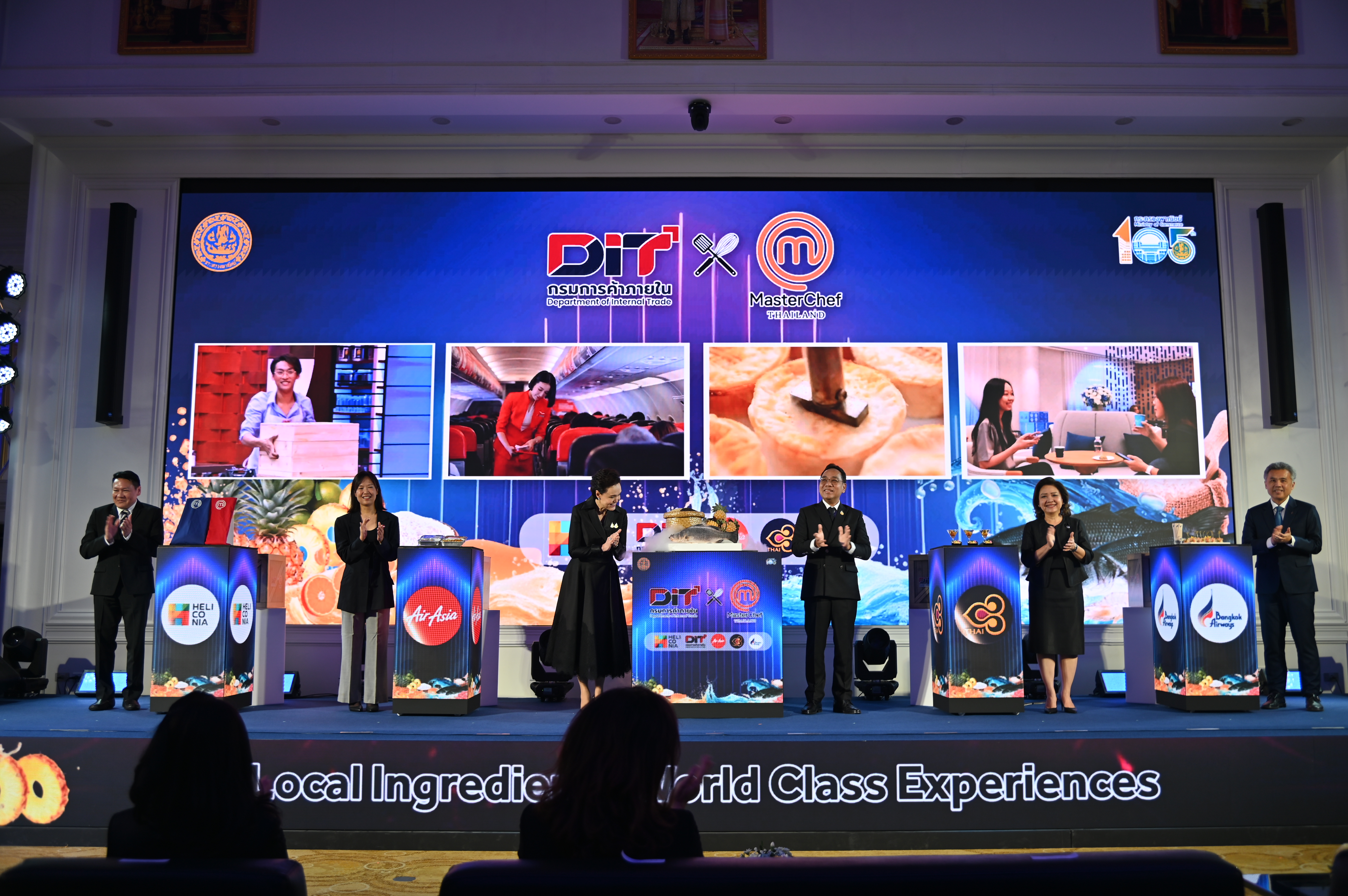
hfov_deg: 62.0
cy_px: 448
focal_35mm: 30
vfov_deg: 43.6
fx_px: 1123
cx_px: 674
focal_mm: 30
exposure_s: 1/50
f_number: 4
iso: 110
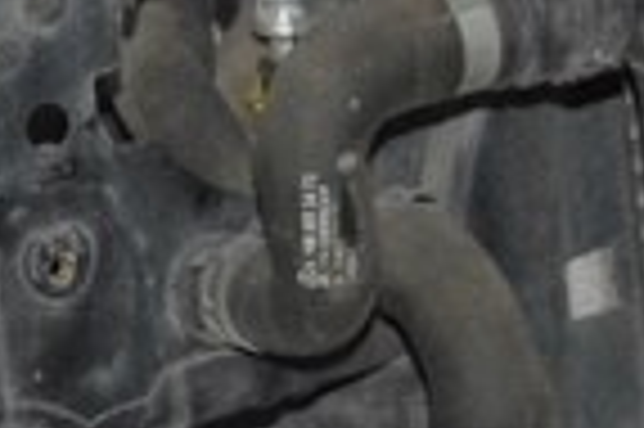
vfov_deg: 4.7
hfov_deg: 7.0
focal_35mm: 291
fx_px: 5192
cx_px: -176
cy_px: 376
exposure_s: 1/60
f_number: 4
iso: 3200
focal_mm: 27
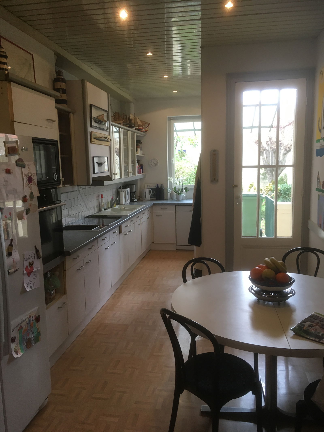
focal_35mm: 29
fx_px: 362
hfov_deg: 48.2
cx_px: 162
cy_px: 216
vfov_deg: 61.7
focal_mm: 4.15
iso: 50
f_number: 2.2
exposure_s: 1/33
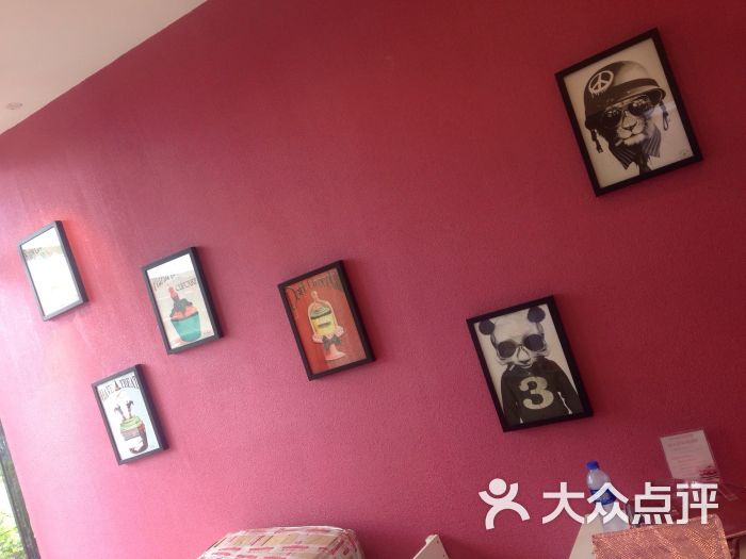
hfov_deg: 55.4
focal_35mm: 33
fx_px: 711
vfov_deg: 42.9
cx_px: 373
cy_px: 280
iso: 50
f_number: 2.4
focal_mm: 4.12
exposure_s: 1/40
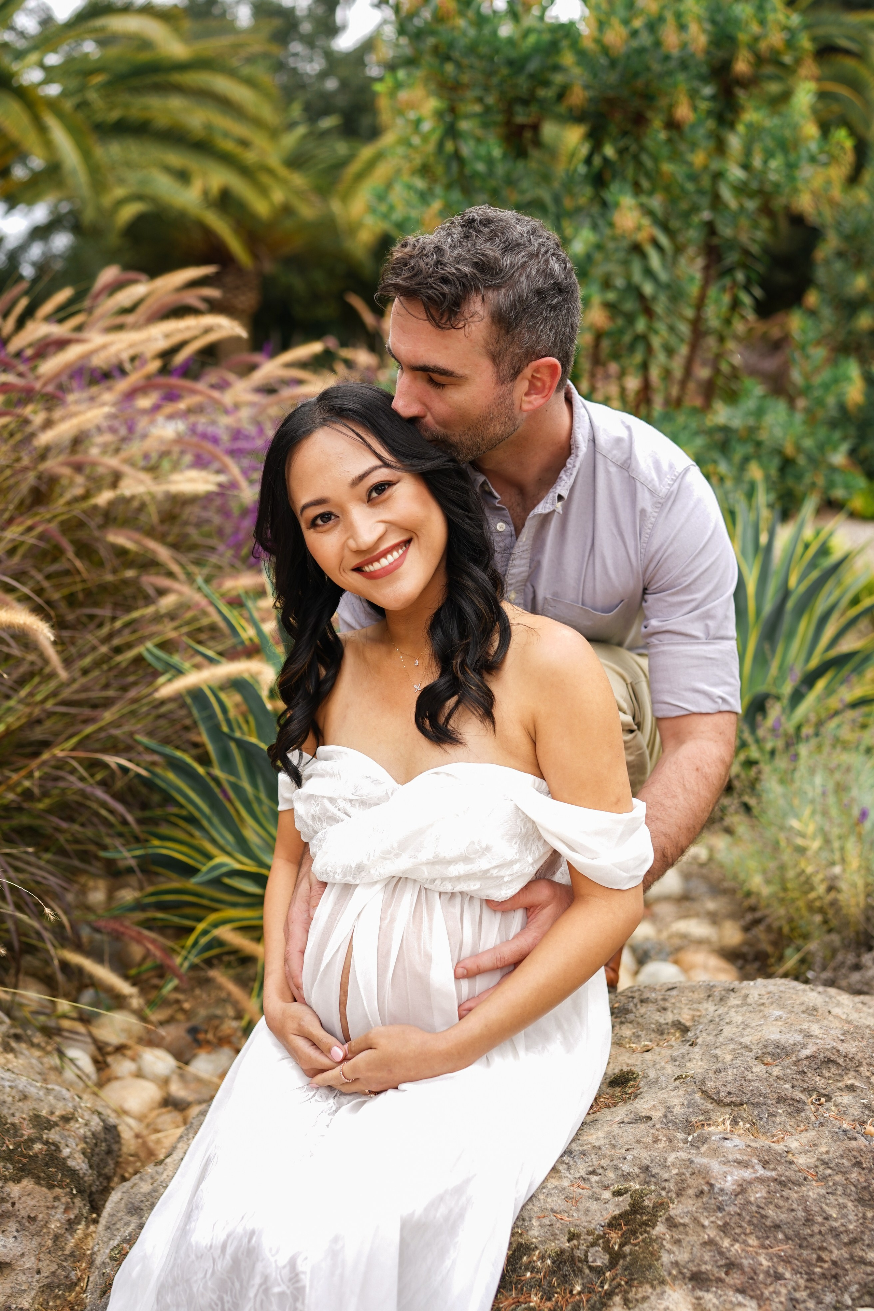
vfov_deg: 54.4
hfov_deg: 37.9
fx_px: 1274
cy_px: 656
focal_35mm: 35
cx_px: 437
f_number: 2.2
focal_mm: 35
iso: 50
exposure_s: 1/60
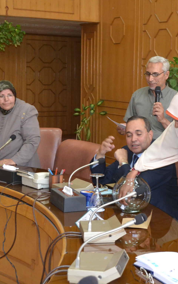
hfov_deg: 18.6
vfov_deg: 29.8
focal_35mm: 69
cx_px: 151
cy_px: 142
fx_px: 536
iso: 1800
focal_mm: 30
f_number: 4.5
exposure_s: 1/60
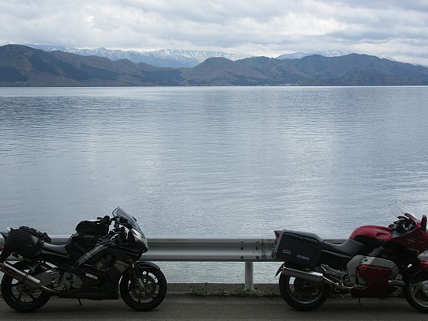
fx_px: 643
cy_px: 149
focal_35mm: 52
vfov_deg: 28.0
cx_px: 222
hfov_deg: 36.8
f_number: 6.3
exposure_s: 1/200
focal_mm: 11.4
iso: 50
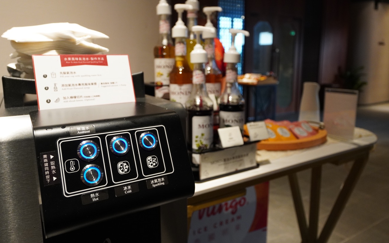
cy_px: 110
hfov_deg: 64.8
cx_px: 188
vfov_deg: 43.3
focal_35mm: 29
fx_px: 306
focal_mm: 16.5
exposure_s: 1/60
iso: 1250
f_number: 4
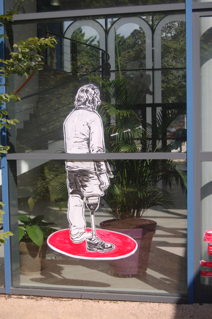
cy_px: 160
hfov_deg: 26.4
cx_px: 106
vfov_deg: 38.9
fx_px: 451
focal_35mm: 51
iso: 200
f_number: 4.5
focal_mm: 34
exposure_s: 1/1000
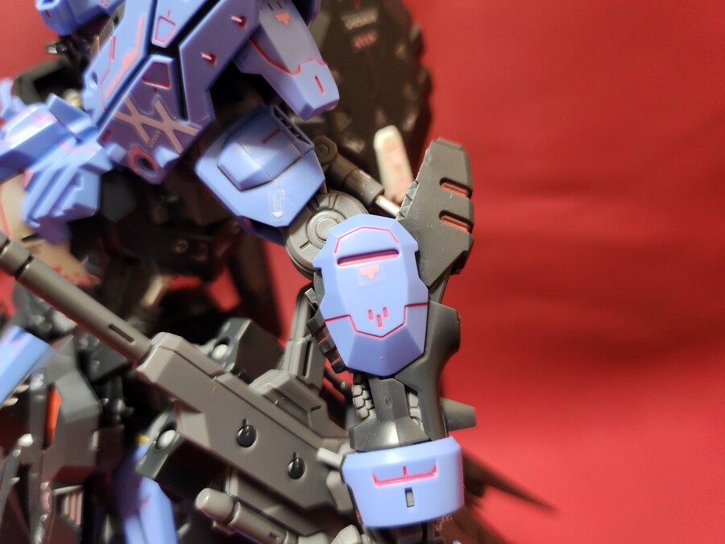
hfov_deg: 71.6
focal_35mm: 24
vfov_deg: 56.8
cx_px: 362
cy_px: 272
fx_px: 503
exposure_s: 1/60
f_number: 1.8
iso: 500
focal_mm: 5
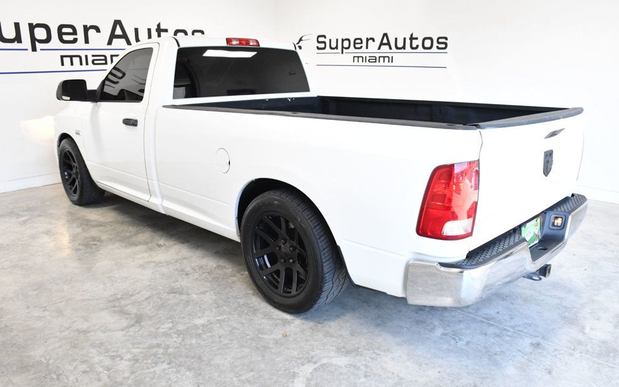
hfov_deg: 66.5
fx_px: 472
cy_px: 197
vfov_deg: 44.5
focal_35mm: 28
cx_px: 314
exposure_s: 1/250
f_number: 8
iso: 2500
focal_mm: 18
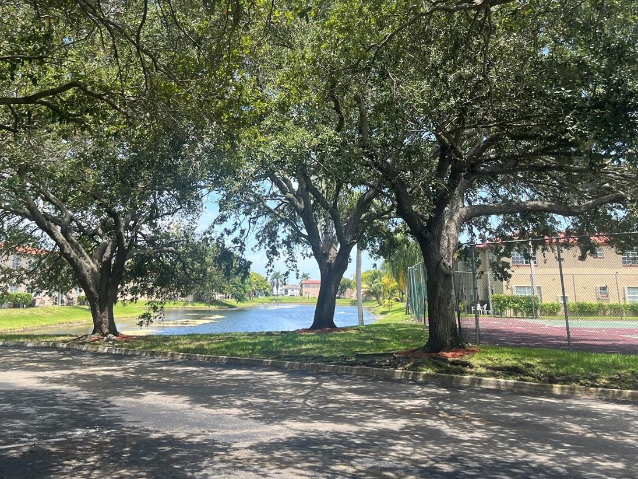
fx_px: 700
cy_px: 132
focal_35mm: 38
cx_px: 230
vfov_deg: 37.0
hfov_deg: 48.4
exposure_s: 1/1117
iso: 50
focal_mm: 5.1
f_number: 1.6
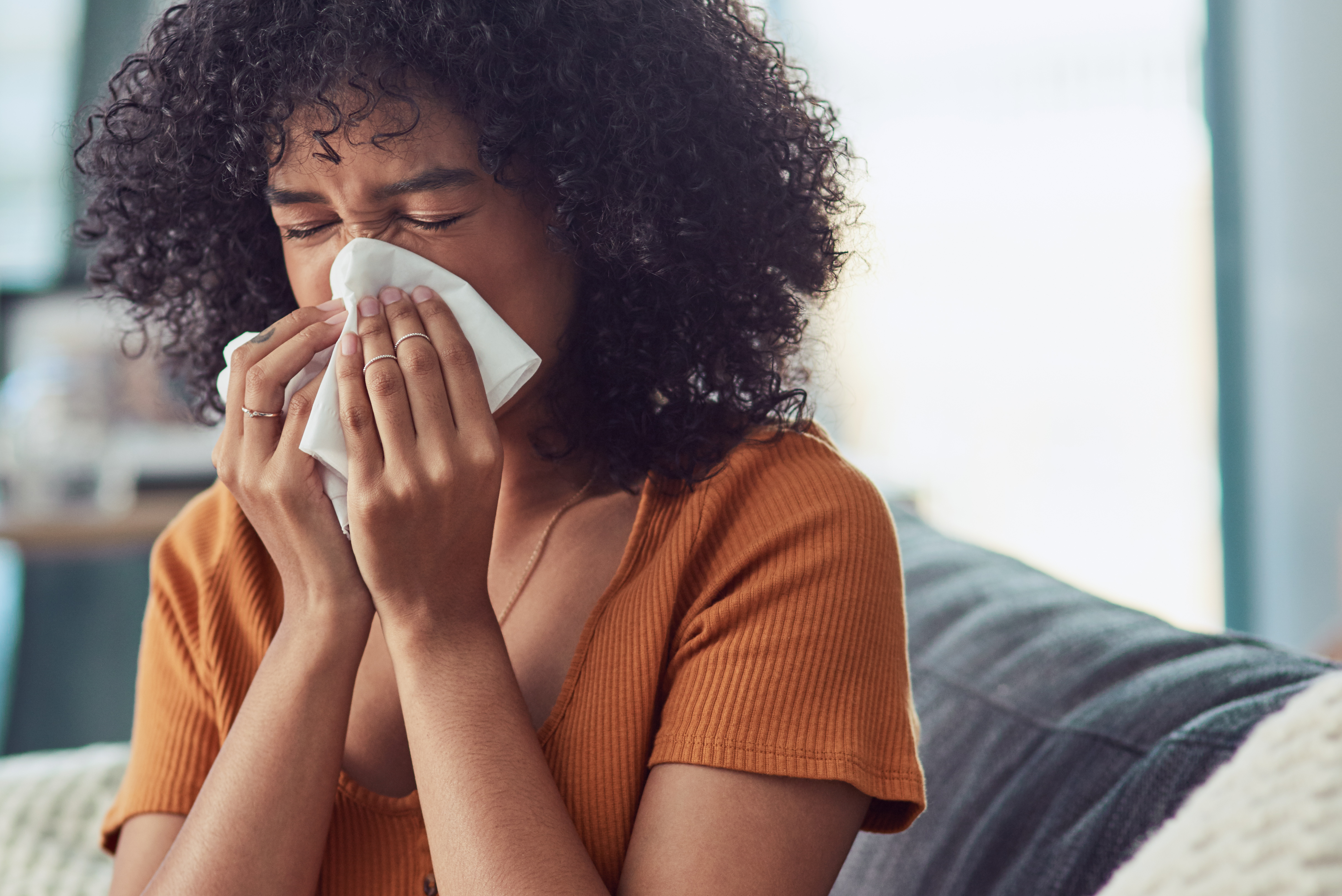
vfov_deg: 10.6
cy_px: 434
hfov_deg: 15.9
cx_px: 511
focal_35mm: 129
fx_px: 4810
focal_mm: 85
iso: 250
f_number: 2.5
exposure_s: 1/250
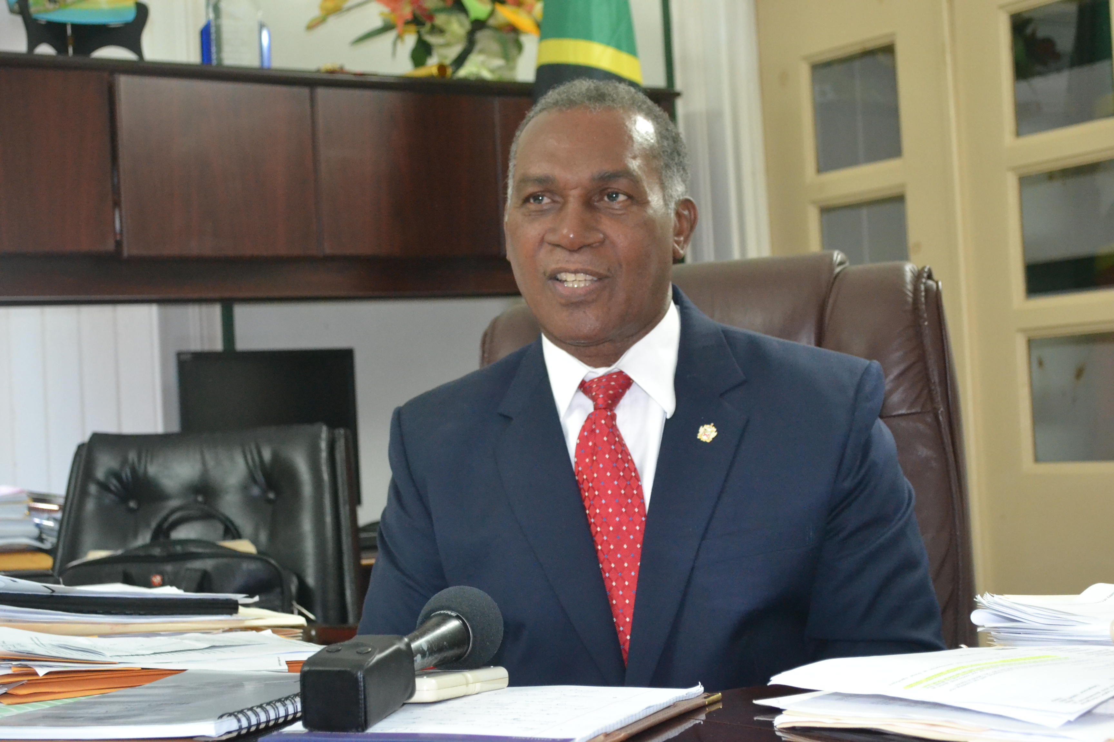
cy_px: 371
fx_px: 1949
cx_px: 557
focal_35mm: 63
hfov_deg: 31.9
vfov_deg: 21.6
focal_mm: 42
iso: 3200
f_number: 5.3
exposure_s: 1/60
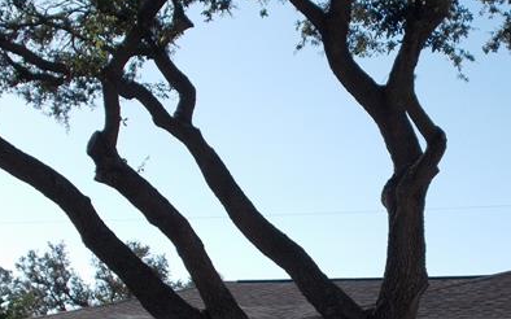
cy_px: 253
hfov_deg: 24.3
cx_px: 407
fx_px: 1169
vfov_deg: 15.4
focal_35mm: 84
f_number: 9.8
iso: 80
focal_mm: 6.9
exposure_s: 1/125
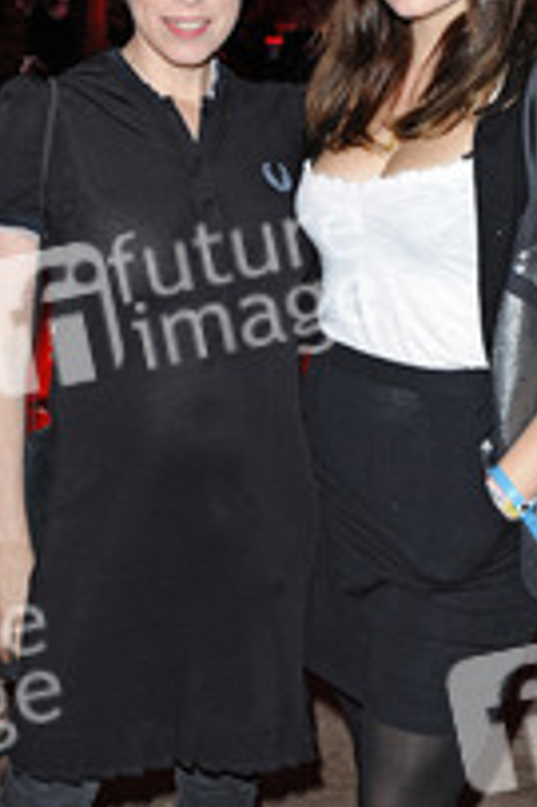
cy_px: 501
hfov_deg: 18.1
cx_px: 290
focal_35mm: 75
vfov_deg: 26.9
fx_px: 1681
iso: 1600
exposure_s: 1/40
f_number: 5.6
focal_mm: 38
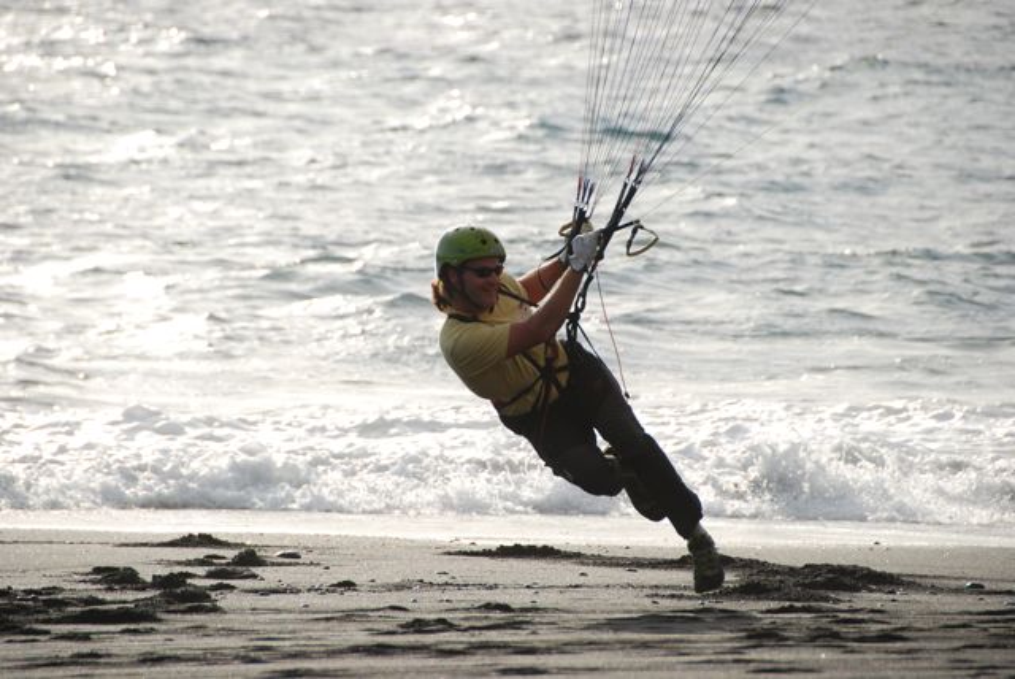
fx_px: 8466
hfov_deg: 6.9
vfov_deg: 4.6
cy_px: 340
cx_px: 508
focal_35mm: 300
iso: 320
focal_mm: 200
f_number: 5.6
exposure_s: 1/1250
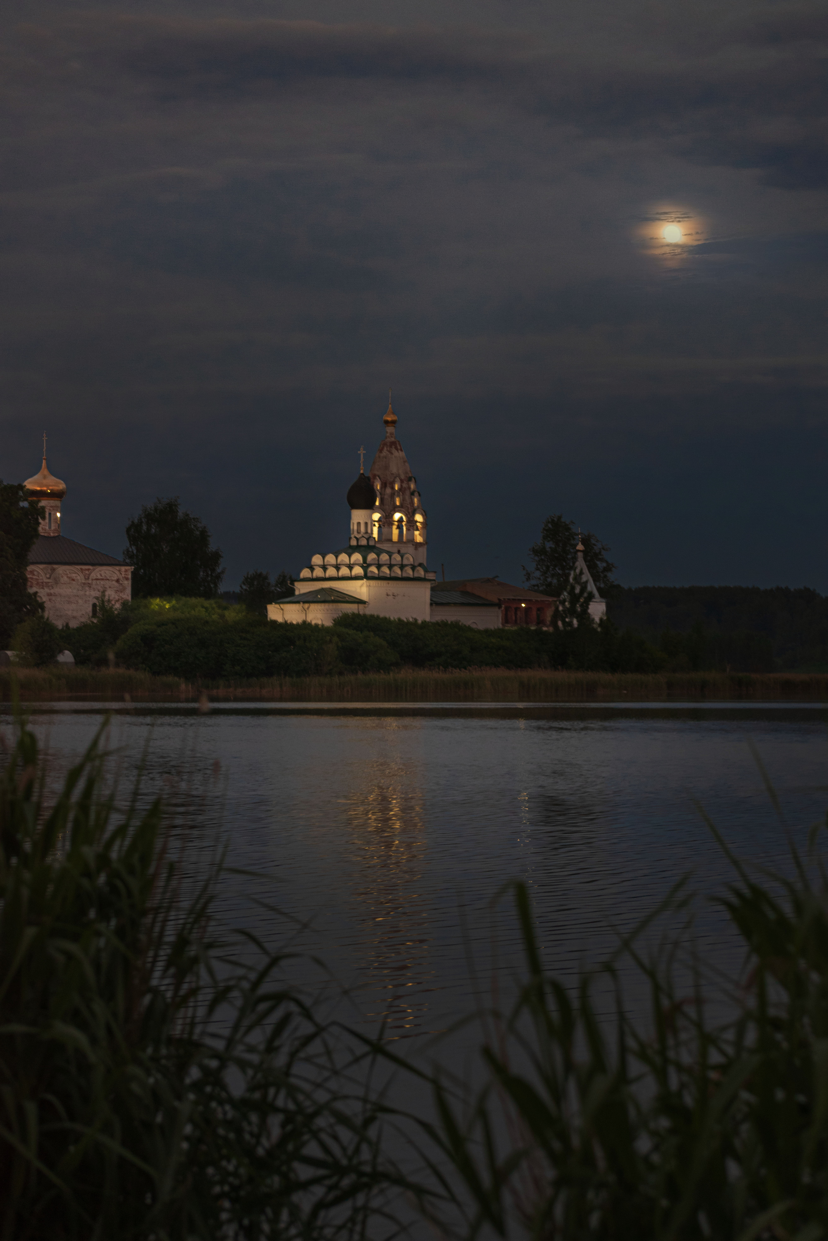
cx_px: 414
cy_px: 620
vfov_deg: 19.5
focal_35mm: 105
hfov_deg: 13.0
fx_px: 3622
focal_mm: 70
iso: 800
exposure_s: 1/10
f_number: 5.6
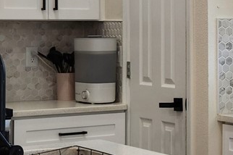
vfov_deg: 11.4
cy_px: 26
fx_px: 769
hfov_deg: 16.3
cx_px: 301
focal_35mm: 119
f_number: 1.8
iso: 64
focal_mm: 5.4
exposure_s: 1/120
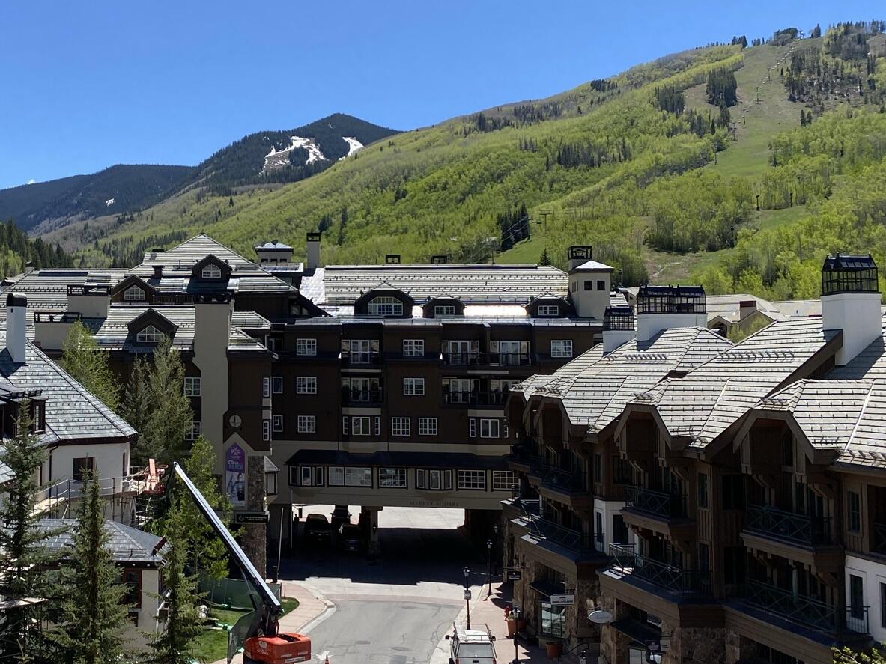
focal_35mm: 45
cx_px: 168
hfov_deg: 40.2
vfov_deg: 32.2
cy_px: 320
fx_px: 1152
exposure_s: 1/2410
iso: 32
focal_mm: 4.25
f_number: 1.8
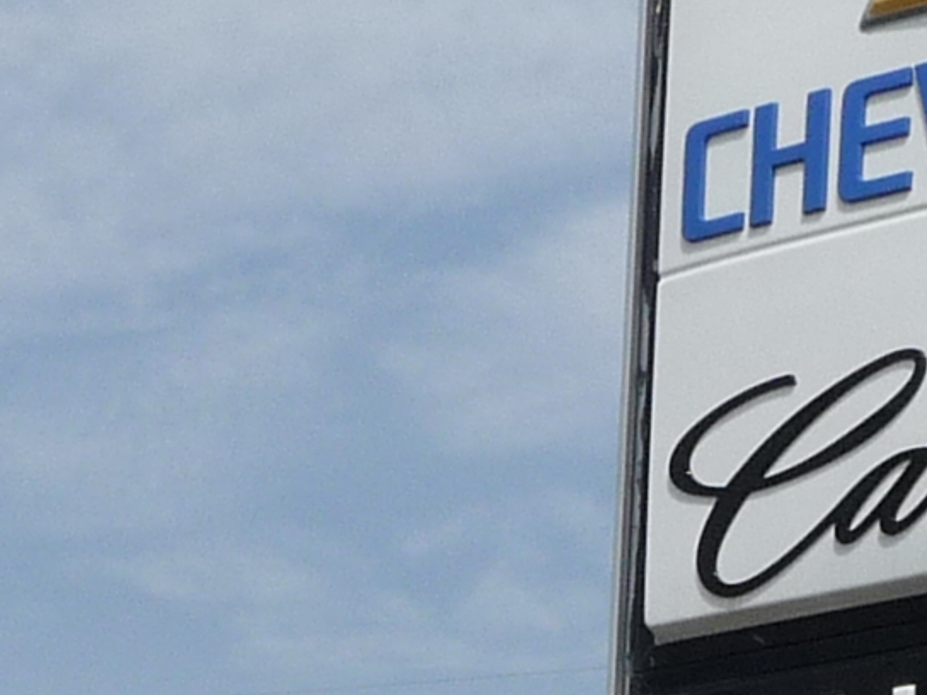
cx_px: 716
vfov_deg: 9.1
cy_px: 802
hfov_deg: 12.2
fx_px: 4338
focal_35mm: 162
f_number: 8
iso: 100
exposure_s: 1/500
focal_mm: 4.7
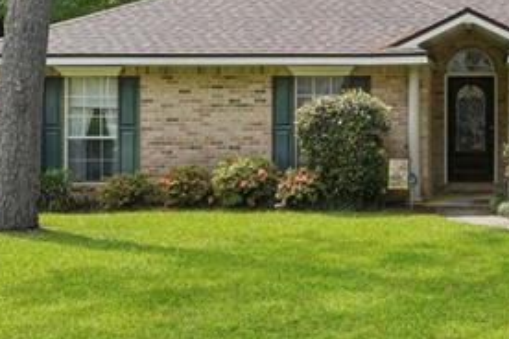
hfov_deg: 29.5
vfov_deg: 20.6
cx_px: 474
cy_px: 57
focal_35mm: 65
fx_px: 919
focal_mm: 28
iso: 800
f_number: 11
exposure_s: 1/400
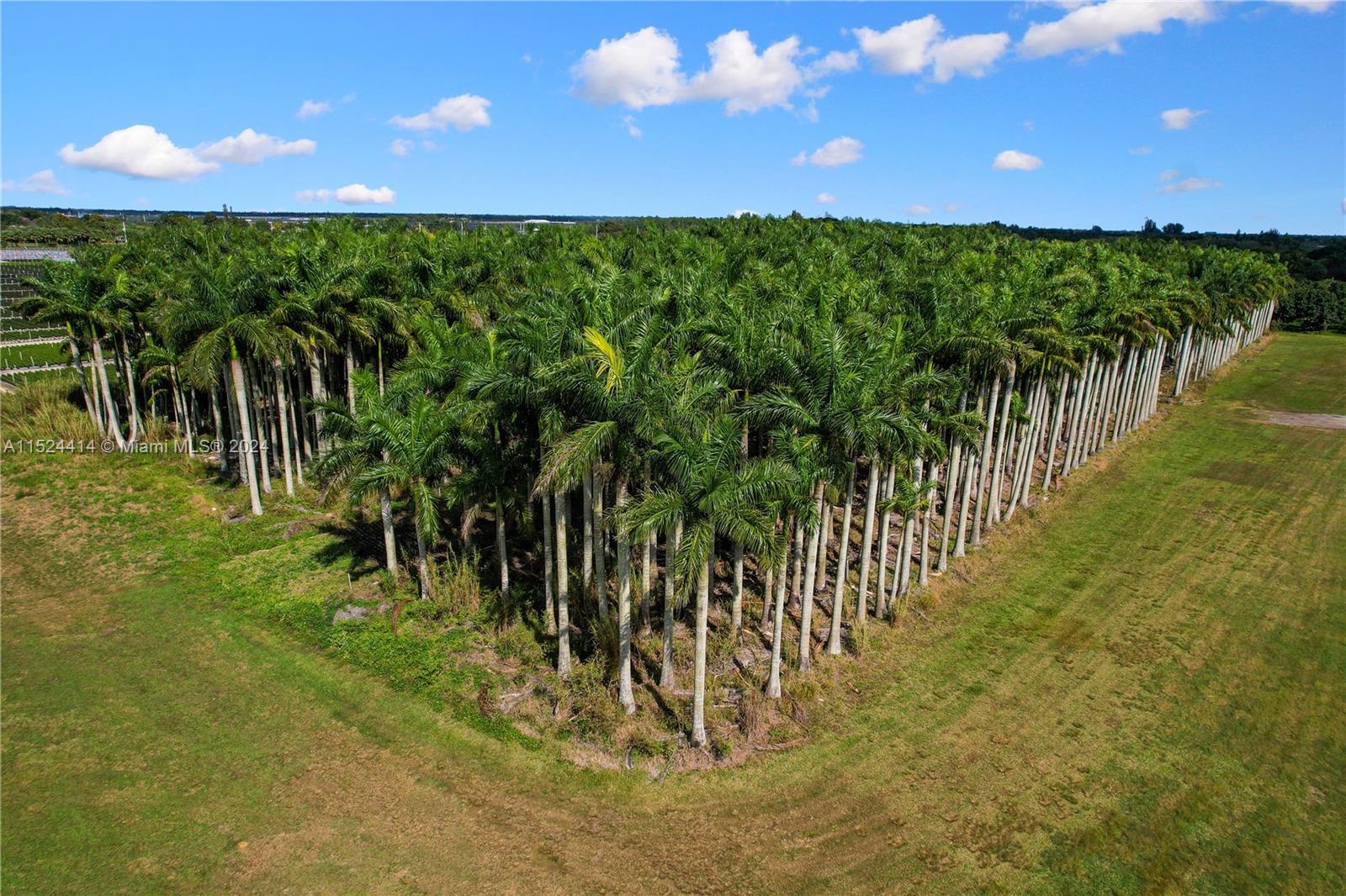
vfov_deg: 57.2
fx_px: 822
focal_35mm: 22
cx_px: 673
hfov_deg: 78.6
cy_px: 448
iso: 110
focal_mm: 8.38
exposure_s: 1/4000
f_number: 2.8
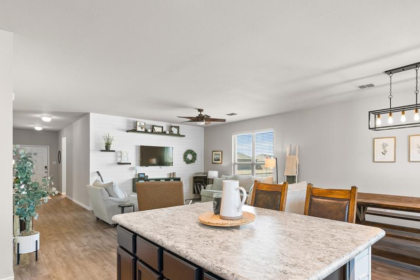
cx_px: 243
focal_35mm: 20
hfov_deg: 83.4
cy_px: 167
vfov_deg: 61.4
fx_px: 233
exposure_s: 2
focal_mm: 16
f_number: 8
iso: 100
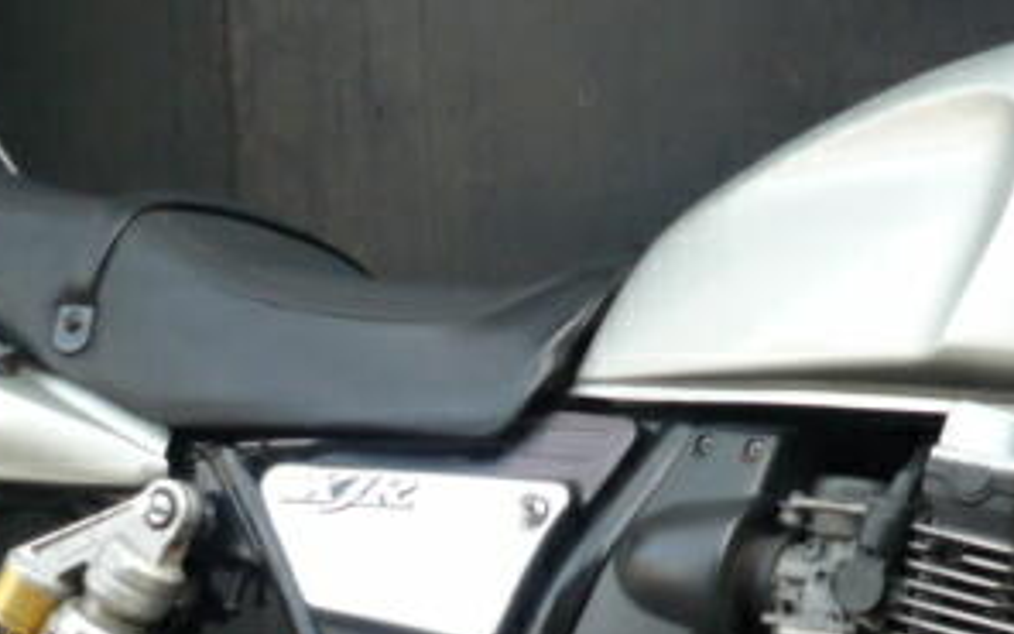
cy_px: 764
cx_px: 606
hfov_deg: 12.2
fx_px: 4753
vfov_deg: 7.6
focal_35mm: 172
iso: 100
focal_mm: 7.8
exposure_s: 1/50
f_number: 3.1
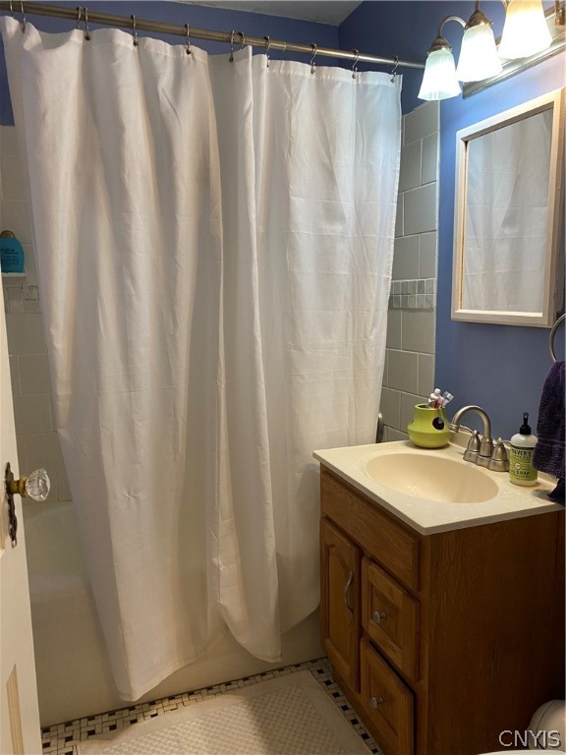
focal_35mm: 26
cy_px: 378
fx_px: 567
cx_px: 283
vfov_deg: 67.3
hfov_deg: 53.1
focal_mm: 4.25
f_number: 1.8
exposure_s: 1/60
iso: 80
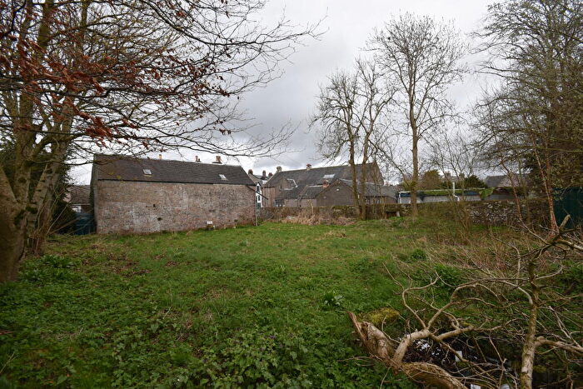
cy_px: 194
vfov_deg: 77.4
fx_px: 243
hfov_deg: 100.4
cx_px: 292
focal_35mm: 15
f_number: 8
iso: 280
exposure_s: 1/250
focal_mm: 10
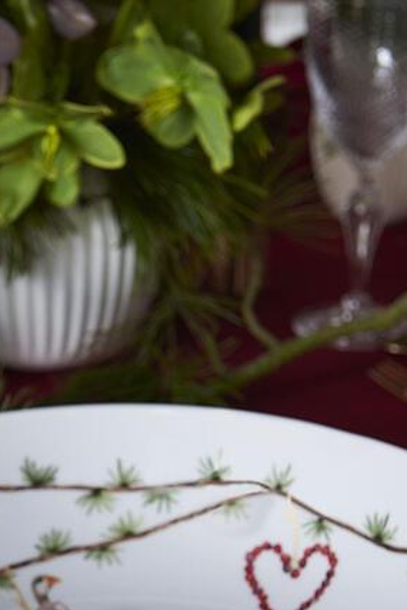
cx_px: 32
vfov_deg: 14.3
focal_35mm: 142
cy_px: 526
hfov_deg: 9.6
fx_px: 2406
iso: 100
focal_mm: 70
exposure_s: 1/8
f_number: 7.1
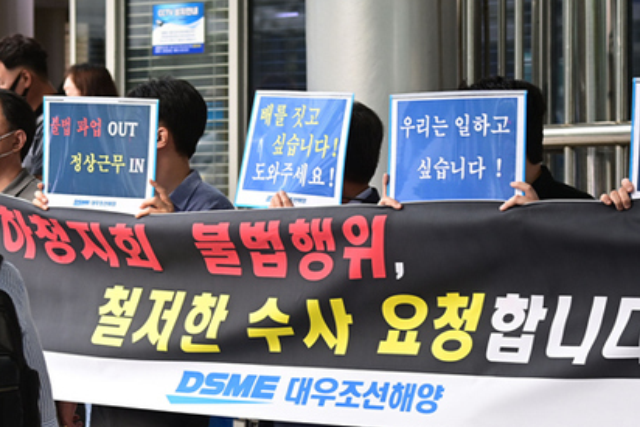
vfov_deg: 8.0
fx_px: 3041
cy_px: 246
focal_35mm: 171
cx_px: 325
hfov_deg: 12.0
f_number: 4.8
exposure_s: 1/320
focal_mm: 110
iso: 640
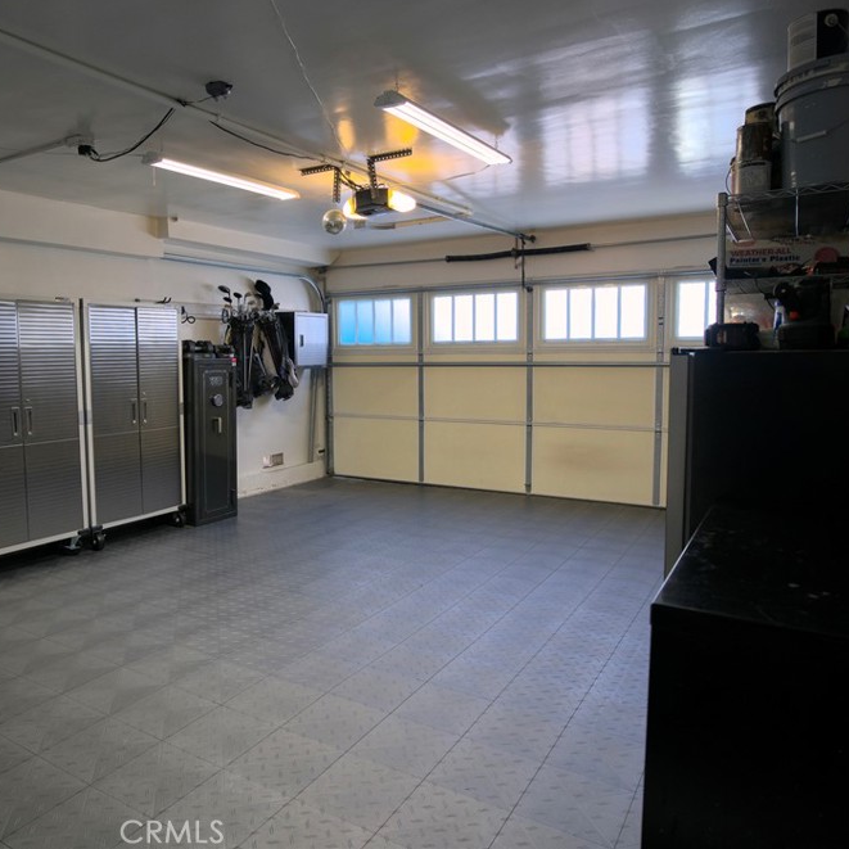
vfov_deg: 62.9
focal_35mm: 25
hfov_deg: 62.7
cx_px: 371
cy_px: 412
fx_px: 694
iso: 1000
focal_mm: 19
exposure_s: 1/160
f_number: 4
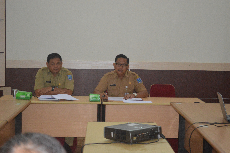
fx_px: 527
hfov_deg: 24.6
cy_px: 76
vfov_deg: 16.5
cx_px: 115
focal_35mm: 82
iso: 2800
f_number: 5.6
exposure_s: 1/60
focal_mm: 55
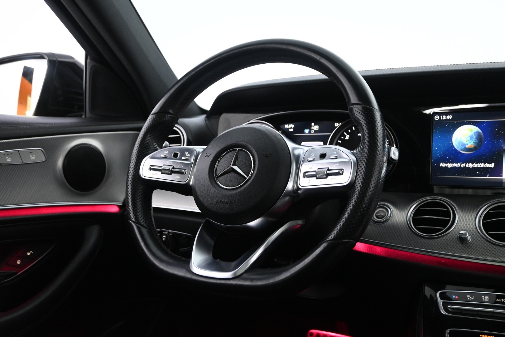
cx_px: 252
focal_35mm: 34
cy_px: 168
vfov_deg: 39.1
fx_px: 473
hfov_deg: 56.1
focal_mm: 22.5
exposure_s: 1/30
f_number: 4
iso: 2500
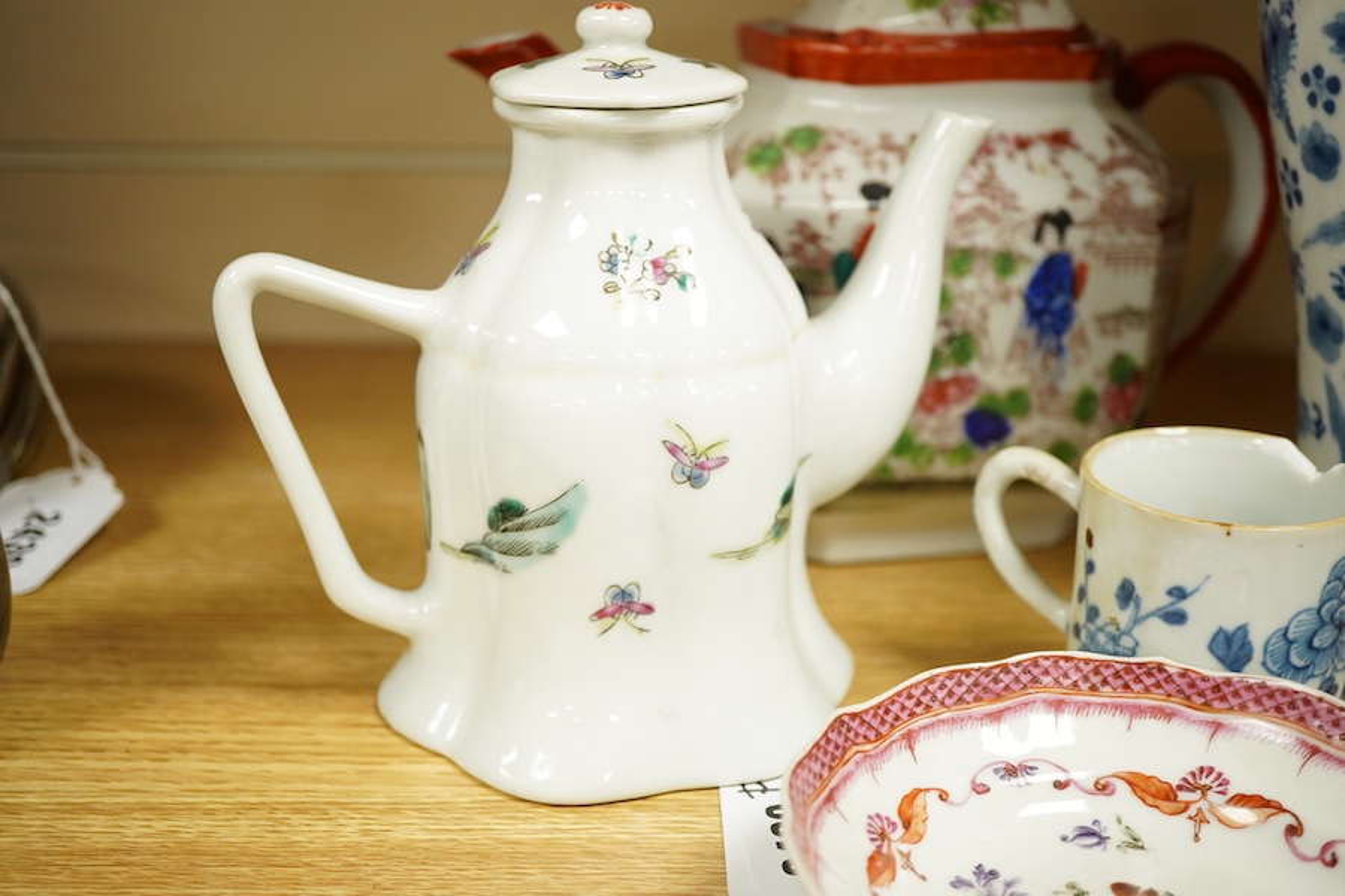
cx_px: 672
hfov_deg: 43.6
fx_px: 1681
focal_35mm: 45
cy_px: 448
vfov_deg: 29.9
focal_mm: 30
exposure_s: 1/125
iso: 1250
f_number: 5.6
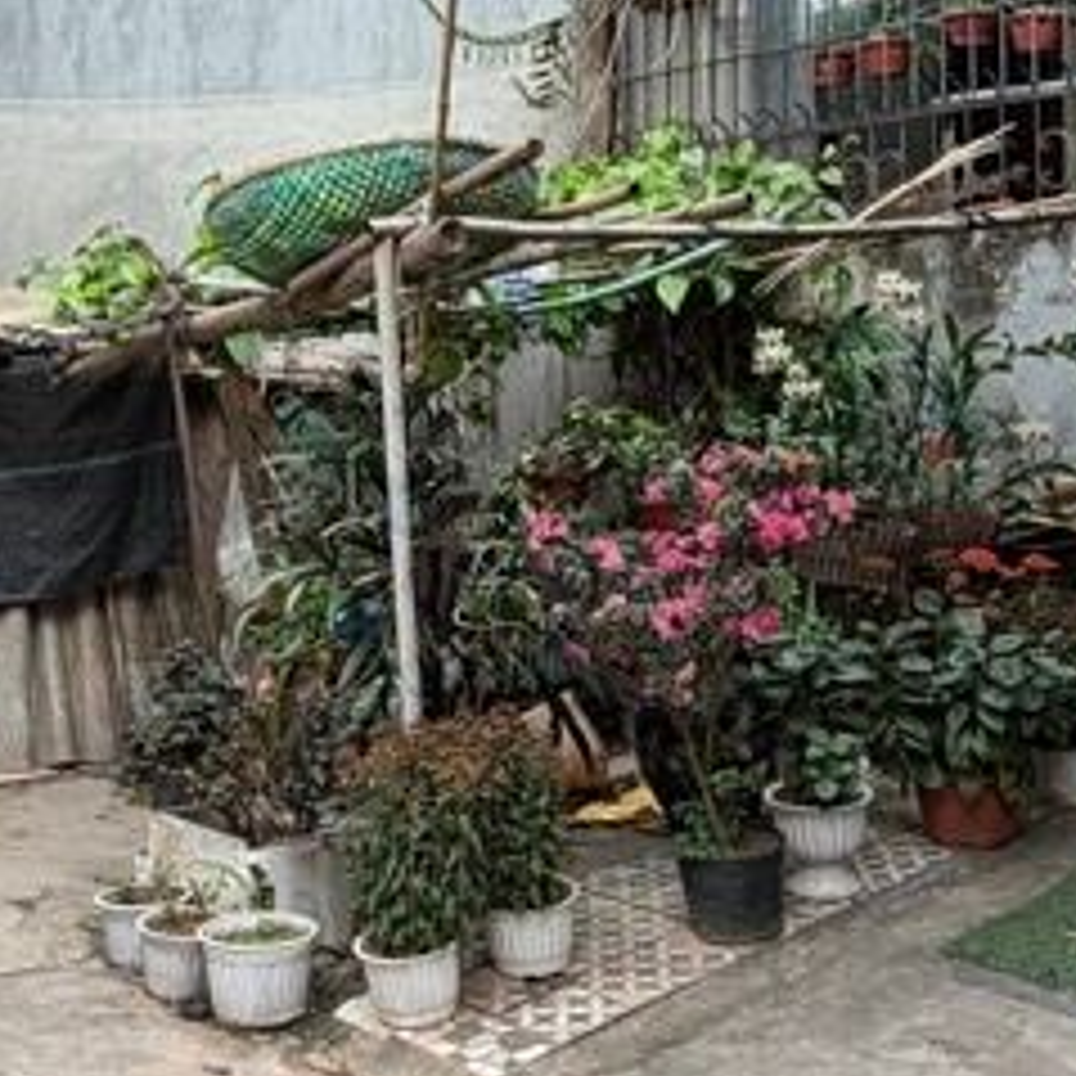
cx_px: 419
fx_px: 1864
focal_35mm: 53
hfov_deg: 32.1
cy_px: 356
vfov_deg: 31.9
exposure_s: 1/121
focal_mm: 2.22
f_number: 2.2
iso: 50
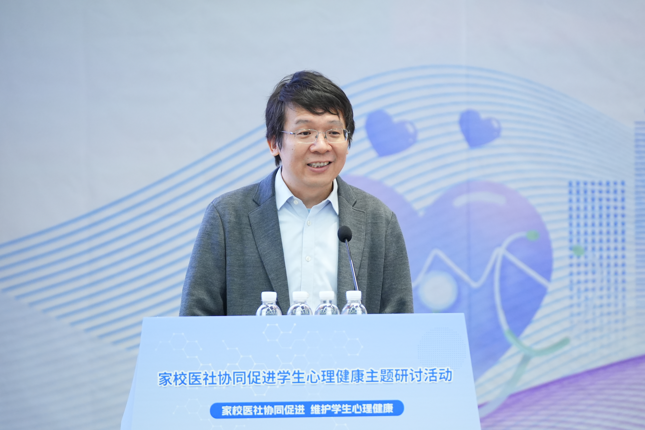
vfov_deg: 6.2
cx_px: 322
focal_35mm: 220
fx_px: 3941
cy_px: 215
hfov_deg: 9.4
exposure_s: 1/100
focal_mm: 147
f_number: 2.8
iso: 2500
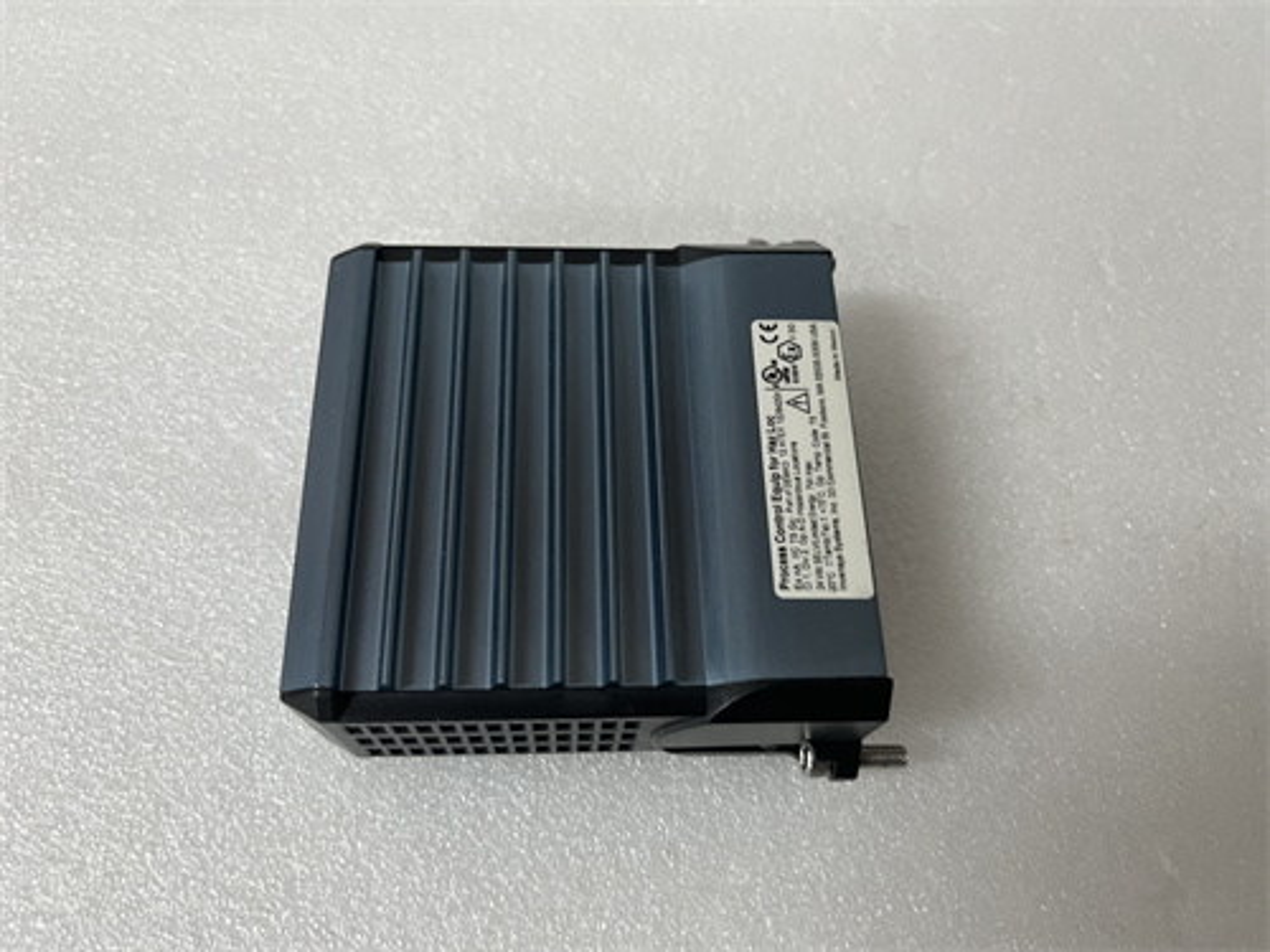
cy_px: 476
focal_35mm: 26
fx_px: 954
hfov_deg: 67.3
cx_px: 635
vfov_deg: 53.1
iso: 100
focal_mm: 5.1
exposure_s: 1/50
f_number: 1.6
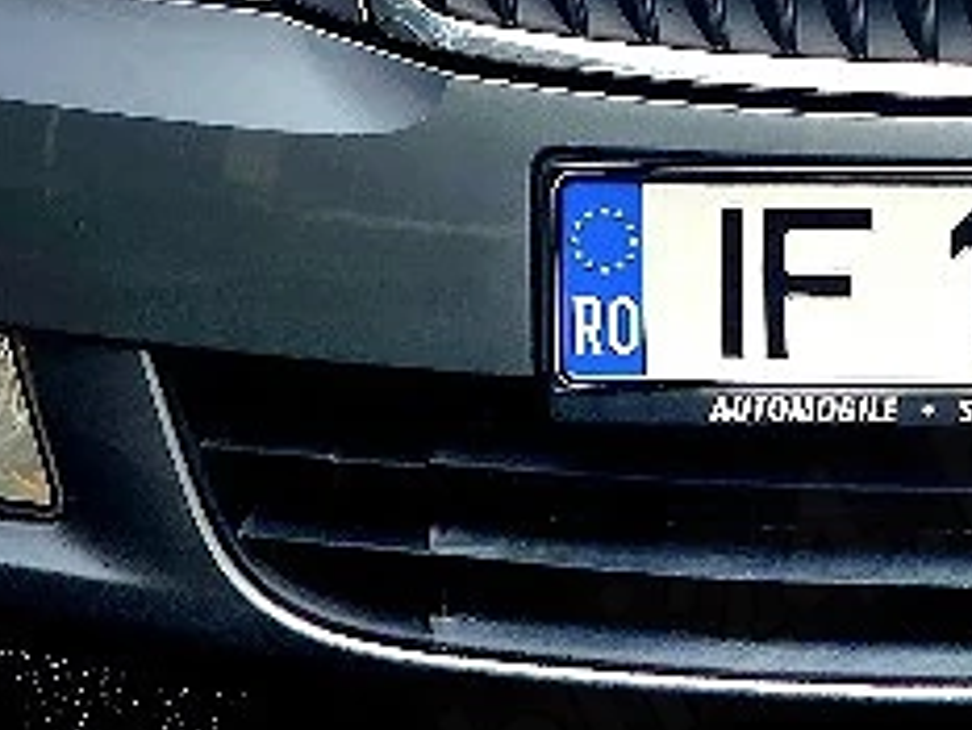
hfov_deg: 6.7
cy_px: -384
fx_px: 8316
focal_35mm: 296
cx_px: 951
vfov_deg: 5.0
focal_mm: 7.9
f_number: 2.4
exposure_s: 1/909
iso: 50
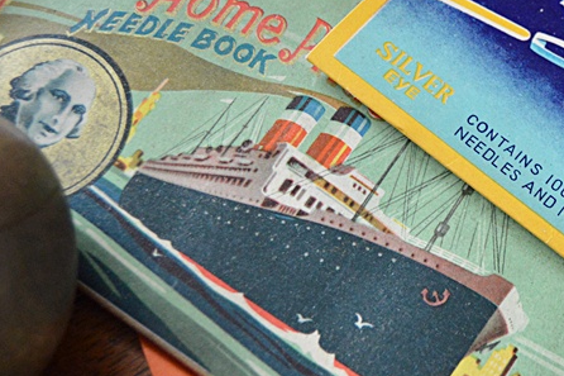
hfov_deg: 26.3
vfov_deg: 18.3
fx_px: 1159
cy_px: 103
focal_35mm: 74
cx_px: 521
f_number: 3.5
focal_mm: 22
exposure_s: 1/60
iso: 2000
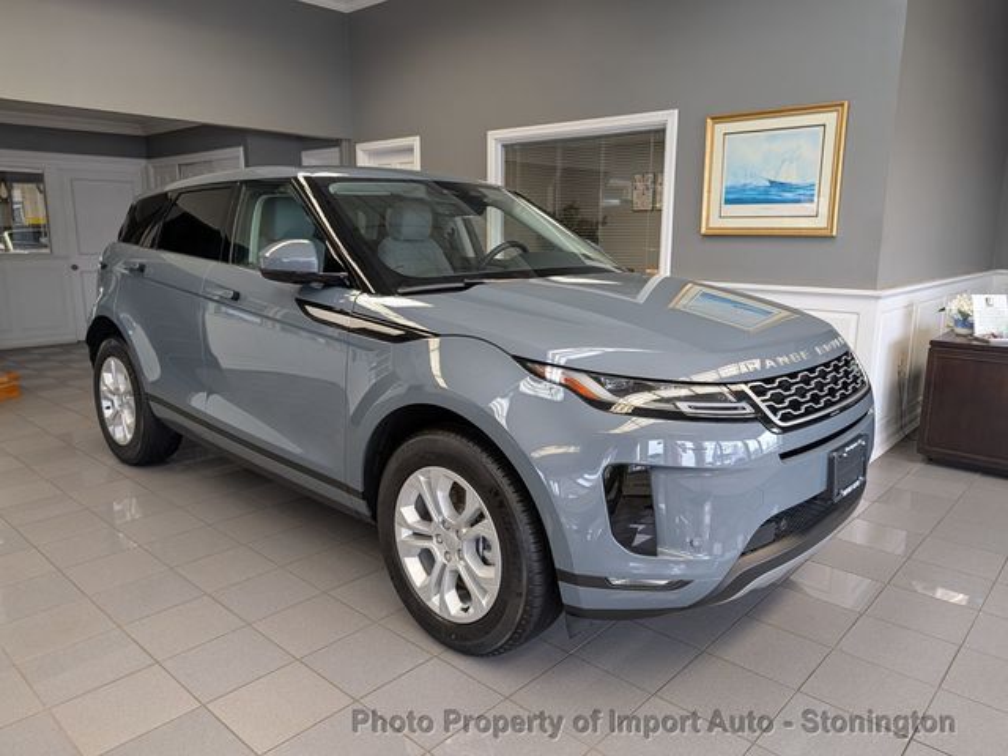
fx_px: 699
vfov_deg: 56.8
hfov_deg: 71.6
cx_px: 504
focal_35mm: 24
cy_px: 378
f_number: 1.68
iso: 52
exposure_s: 1/30
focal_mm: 6.9
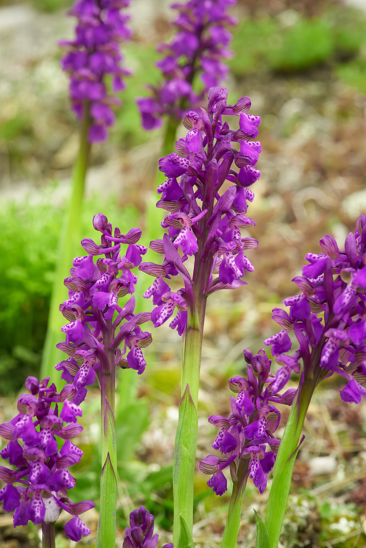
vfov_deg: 19.4
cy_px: 274
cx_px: 183
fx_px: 1598
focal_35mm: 105
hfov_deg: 13.1
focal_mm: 105
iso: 200
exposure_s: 1/15
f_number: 18
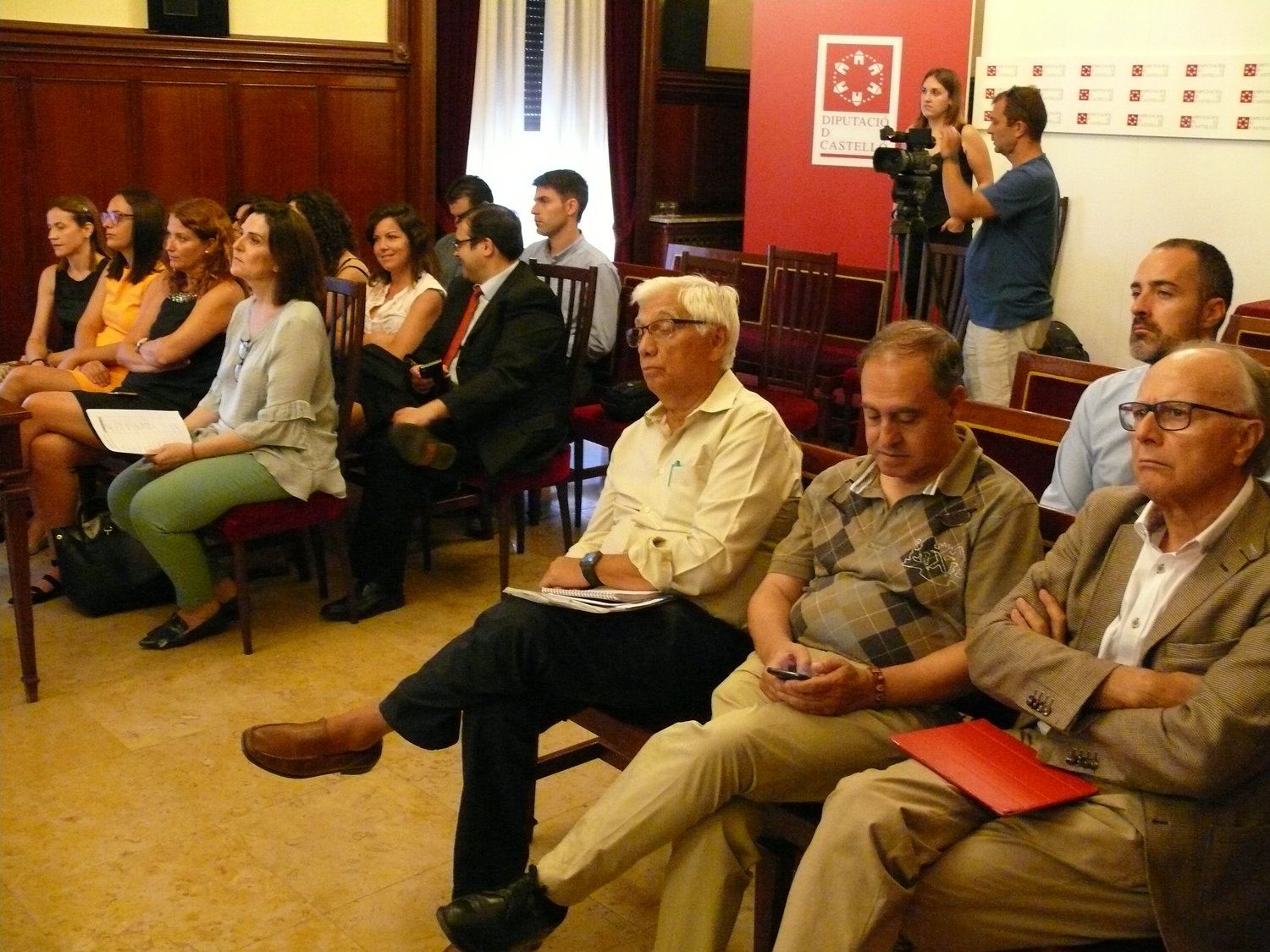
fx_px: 1284
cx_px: 635
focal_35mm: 35
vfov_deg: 40.7
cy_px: 476
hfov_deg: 52.6
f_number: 2.8
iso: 800
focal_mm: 7.4
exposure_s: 1/30
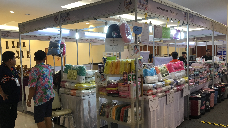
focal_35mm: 32
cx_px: 113
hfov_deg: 61.0
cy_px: 70
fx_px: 193
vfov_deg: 36.6
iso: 50
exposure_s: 1/33
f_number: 2.2
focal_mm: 4.15
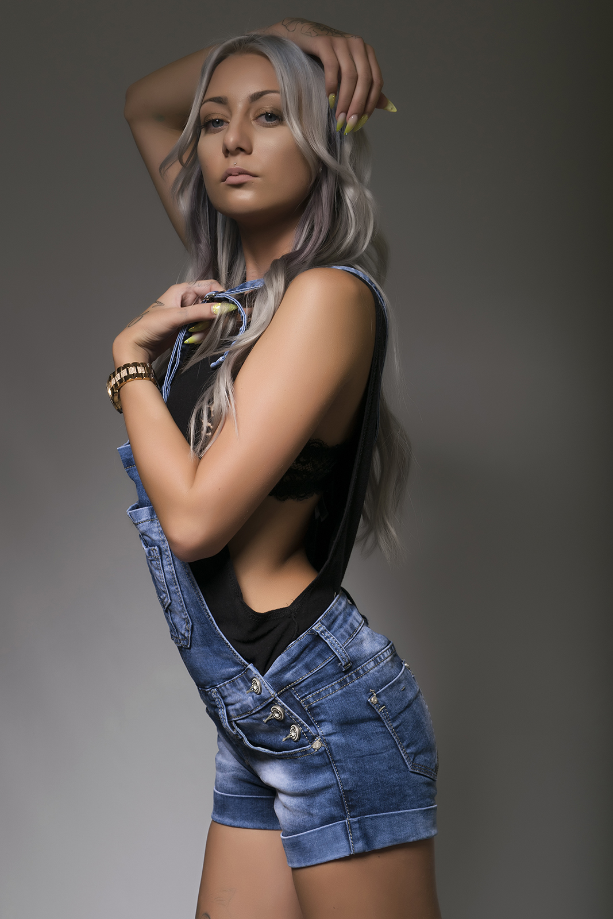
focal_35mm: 82
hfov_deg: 16.6
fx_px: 2107
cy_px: 460
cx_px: 306
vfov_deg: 24.6
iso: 100
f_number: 10
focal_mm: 55
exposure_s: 1/200
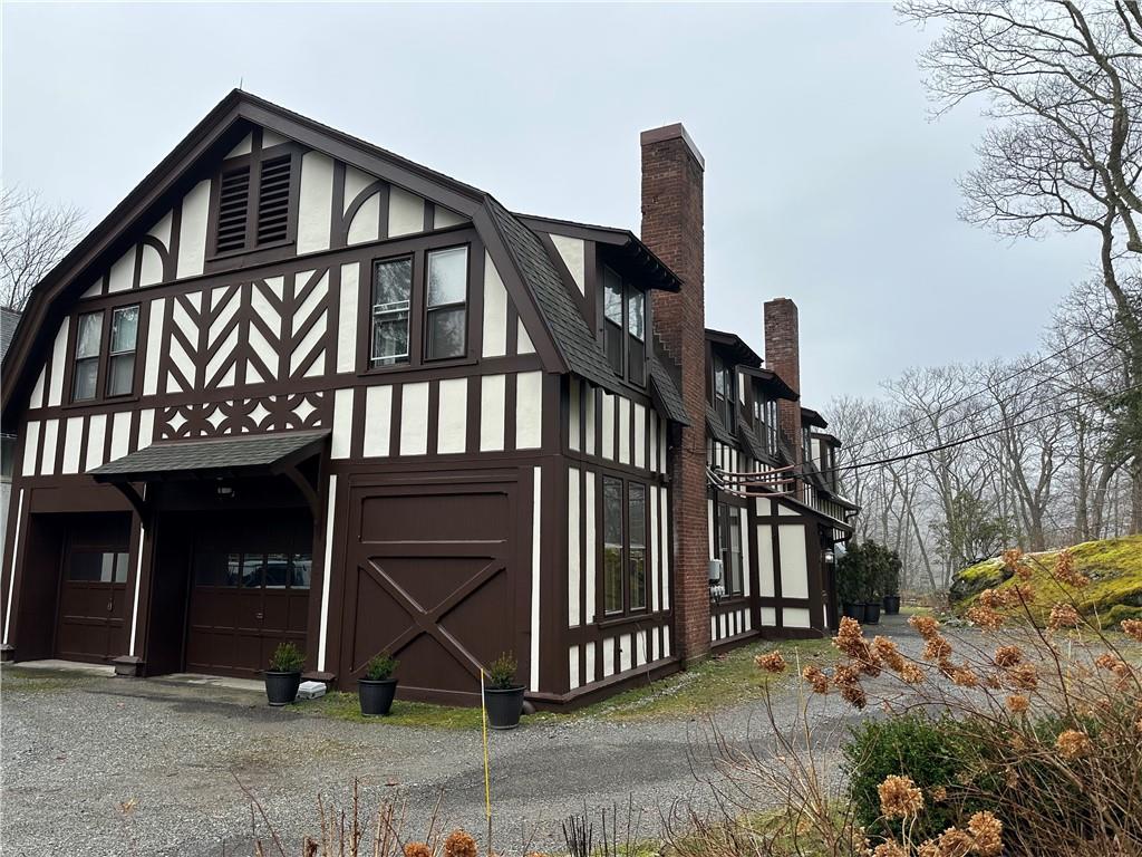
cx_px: 571
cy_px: 428
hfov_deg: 71.6
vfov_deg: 56.8
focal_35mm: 24
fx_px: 792
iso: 80
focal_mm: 6.86
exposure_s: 1/887
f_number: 1.78
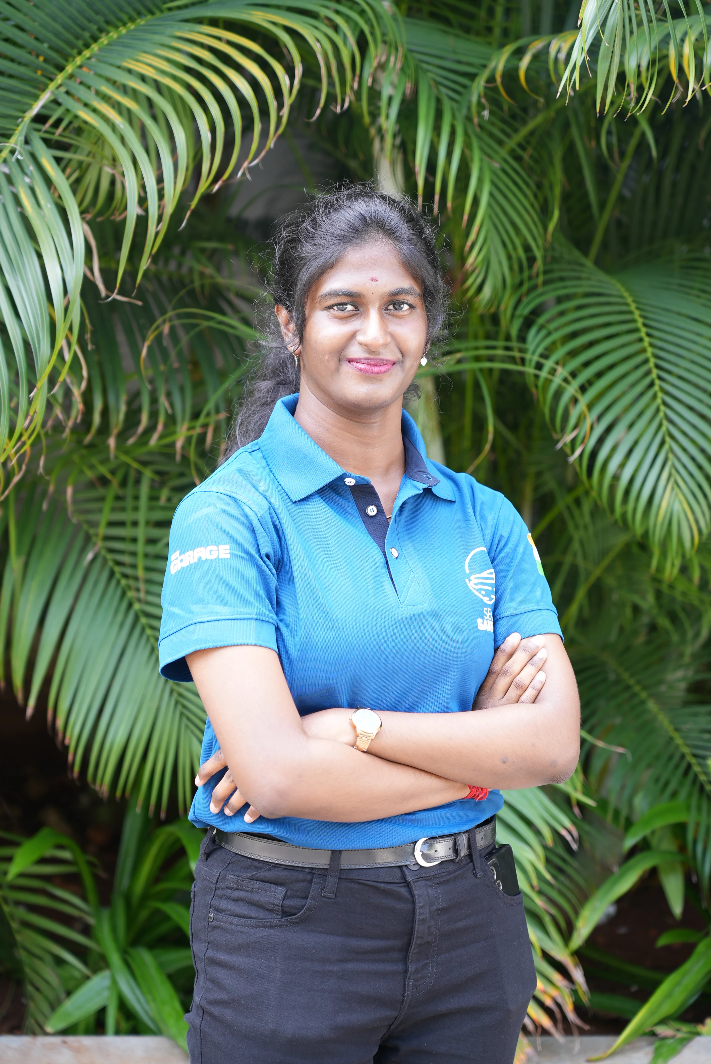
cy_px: 532
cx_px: 356
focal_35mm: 73
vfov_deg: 27.7
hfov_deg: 18.7
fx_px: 2160
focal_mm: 73
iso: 200
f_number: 4
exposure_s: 1/50
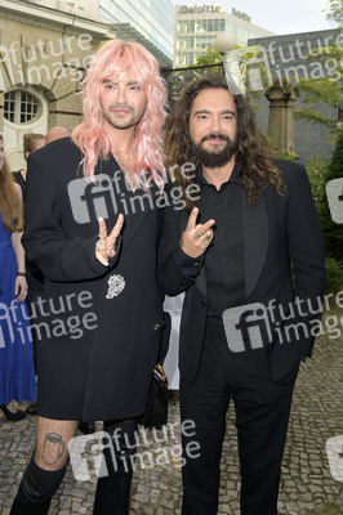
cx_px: 172
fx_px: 429
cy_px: 258
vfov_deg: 62.0
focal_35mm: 30
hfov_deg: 43.5
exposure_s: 1/250
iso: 640
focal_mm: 30
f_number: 7.1
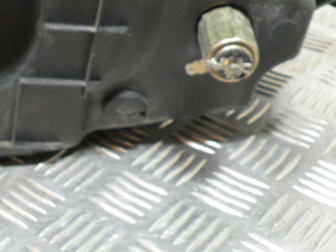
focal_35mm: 69
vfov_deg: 19.9
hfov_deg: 26.3
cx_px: -18
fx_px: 670
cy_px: -55
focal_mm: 4.7
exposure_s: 1/67.6
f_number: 2.8
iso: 217
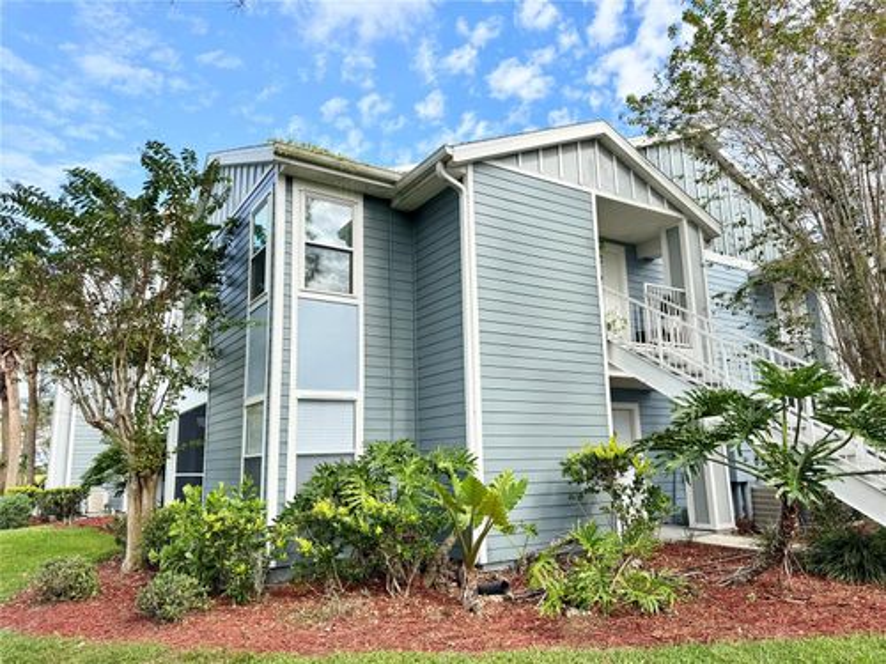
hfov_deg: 71.6
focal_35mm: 24
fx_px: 614
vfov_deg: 56.8
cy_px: 332
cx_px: 443
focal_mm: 6.76
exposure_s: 1/2105
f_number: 1.78
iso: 80
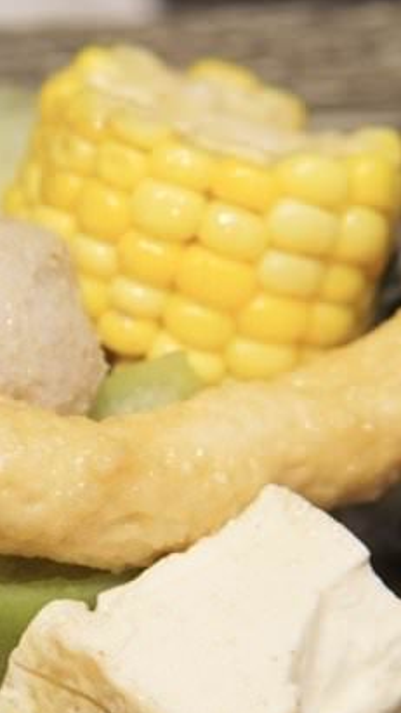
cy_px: 480
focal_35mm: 115
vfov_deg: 18.6
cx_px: -35
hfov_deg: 10.4
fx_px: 2171
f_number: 4
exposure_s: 1/60
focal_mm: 30
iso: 400
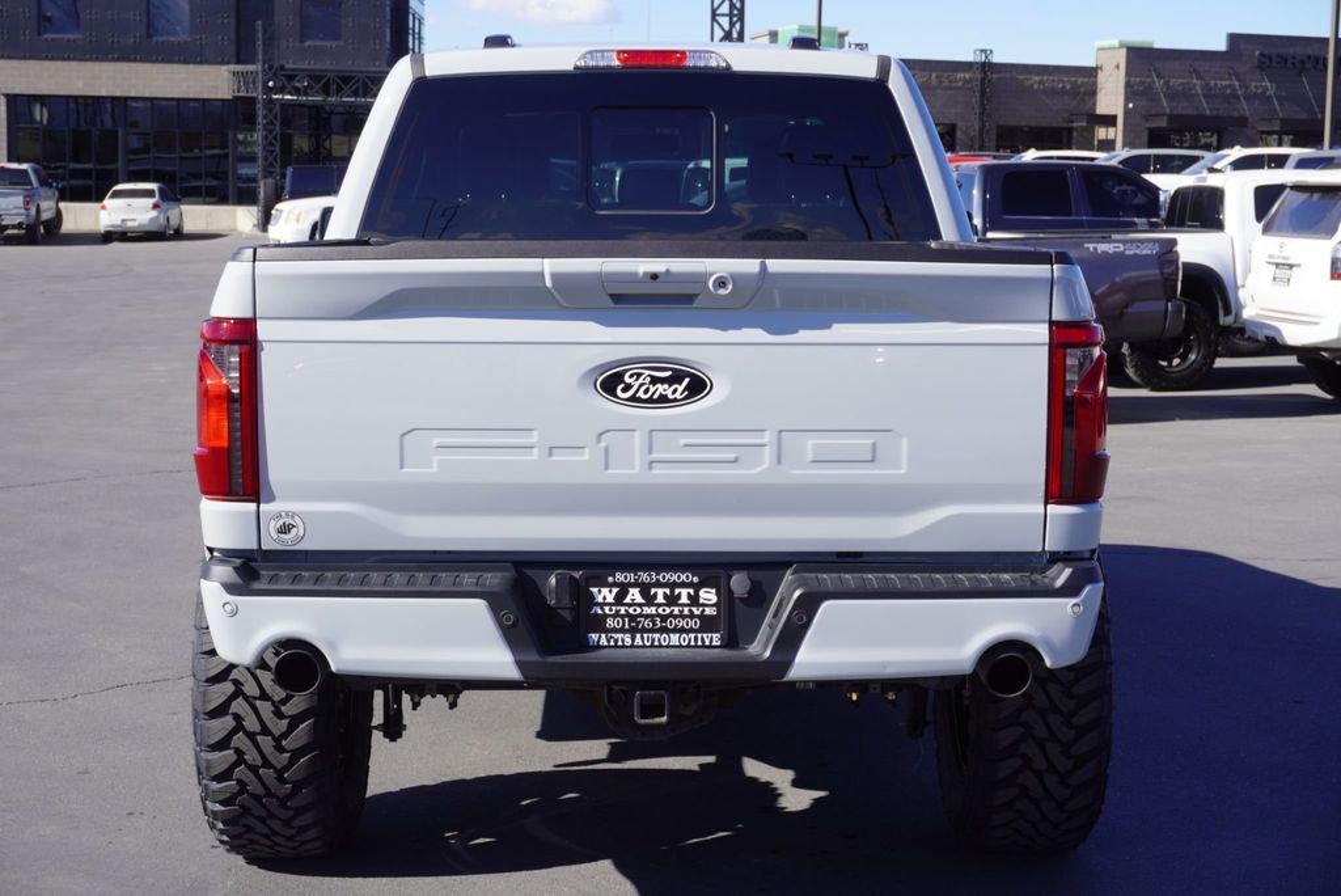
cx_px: 670
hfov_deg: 33.4
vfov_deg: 22.7
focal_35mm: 60
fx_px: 2236
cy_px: 448
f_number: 10
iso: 100
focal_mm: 40
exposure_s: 1/125
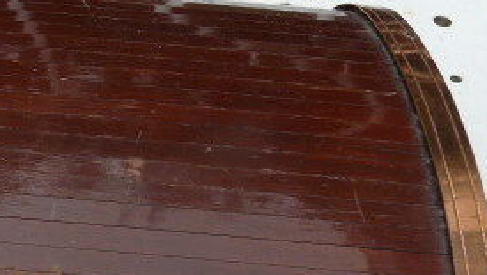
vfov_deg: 16.8
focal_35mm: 71
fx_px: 917
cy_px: 252
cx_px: -35
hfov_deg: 27.5
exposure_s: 1/160
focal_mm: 4.6
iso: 100
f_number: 4
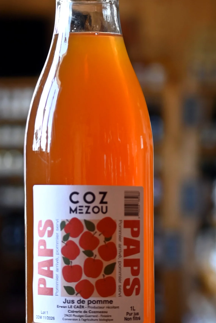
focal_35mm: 158
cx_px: 86
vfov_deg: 13.0
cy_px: 158
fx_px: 1419
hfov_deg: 8.7
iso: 640
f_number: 4.5
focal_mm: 70
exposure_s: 1/125
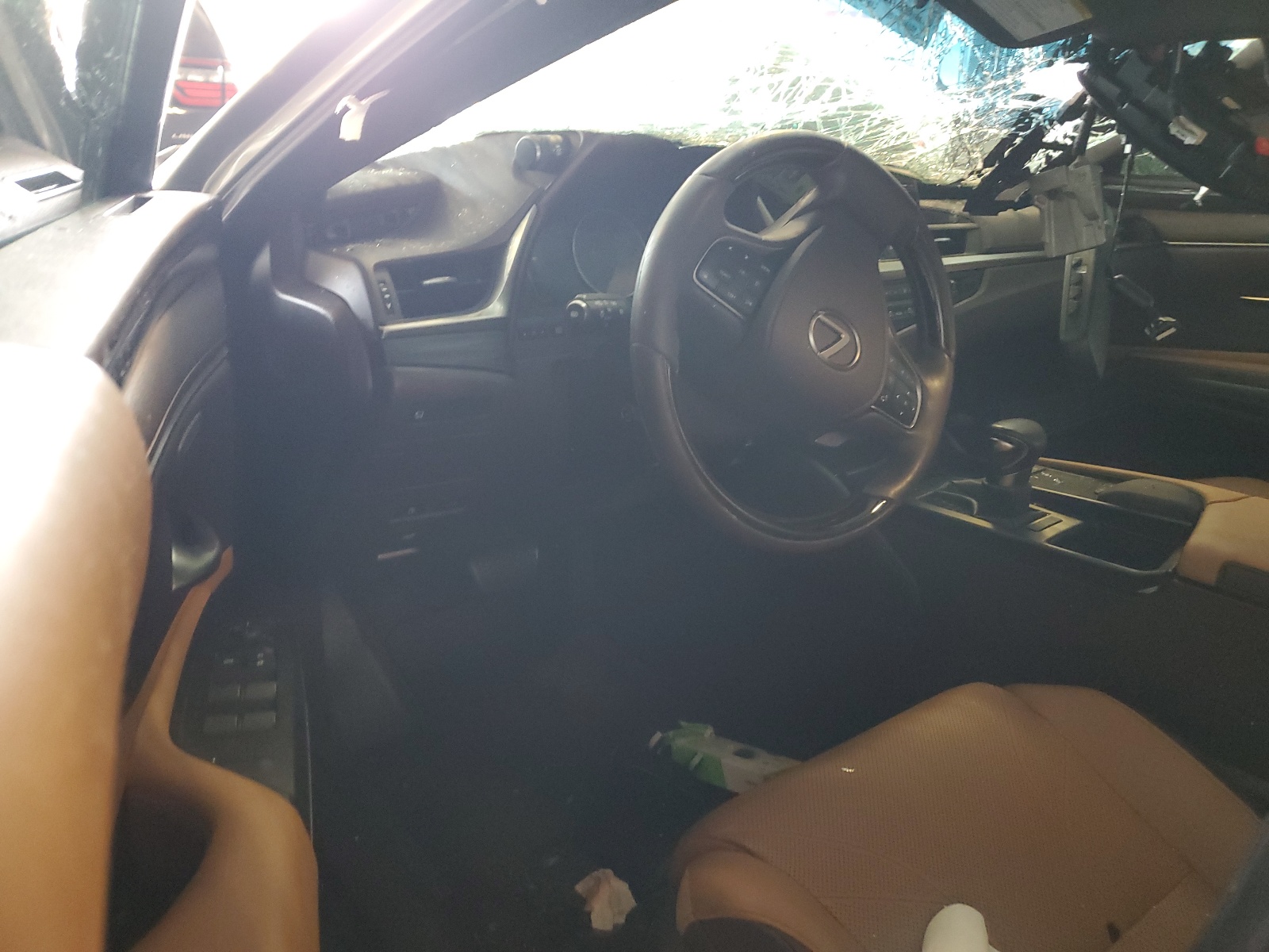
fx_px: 953
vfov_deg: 53.1
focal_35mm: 26
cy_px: 476
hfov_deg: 67.3
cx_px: 634
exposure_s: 1/40
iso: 319
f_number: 1.5
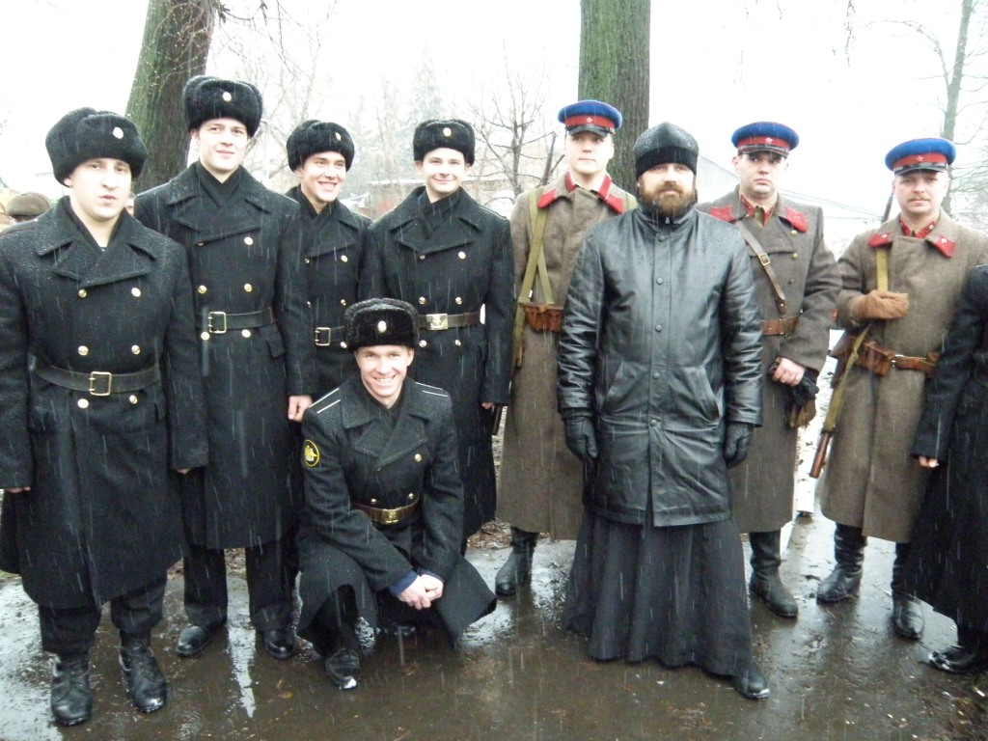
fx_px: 742
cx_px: 494
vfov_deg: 53.1
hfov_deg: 67.3
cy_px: 370
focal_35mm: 26
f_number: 2.8
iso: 800
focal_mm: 4.6
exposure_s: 1/60
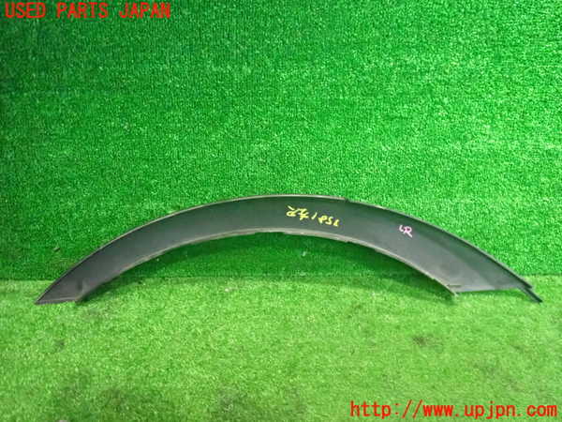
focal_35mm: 30
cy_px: 211
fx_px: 487
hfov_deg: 60.0
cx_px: 281
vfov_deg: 46.8
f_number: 2.3
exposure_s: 1/160
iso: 3200
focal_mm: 5.4
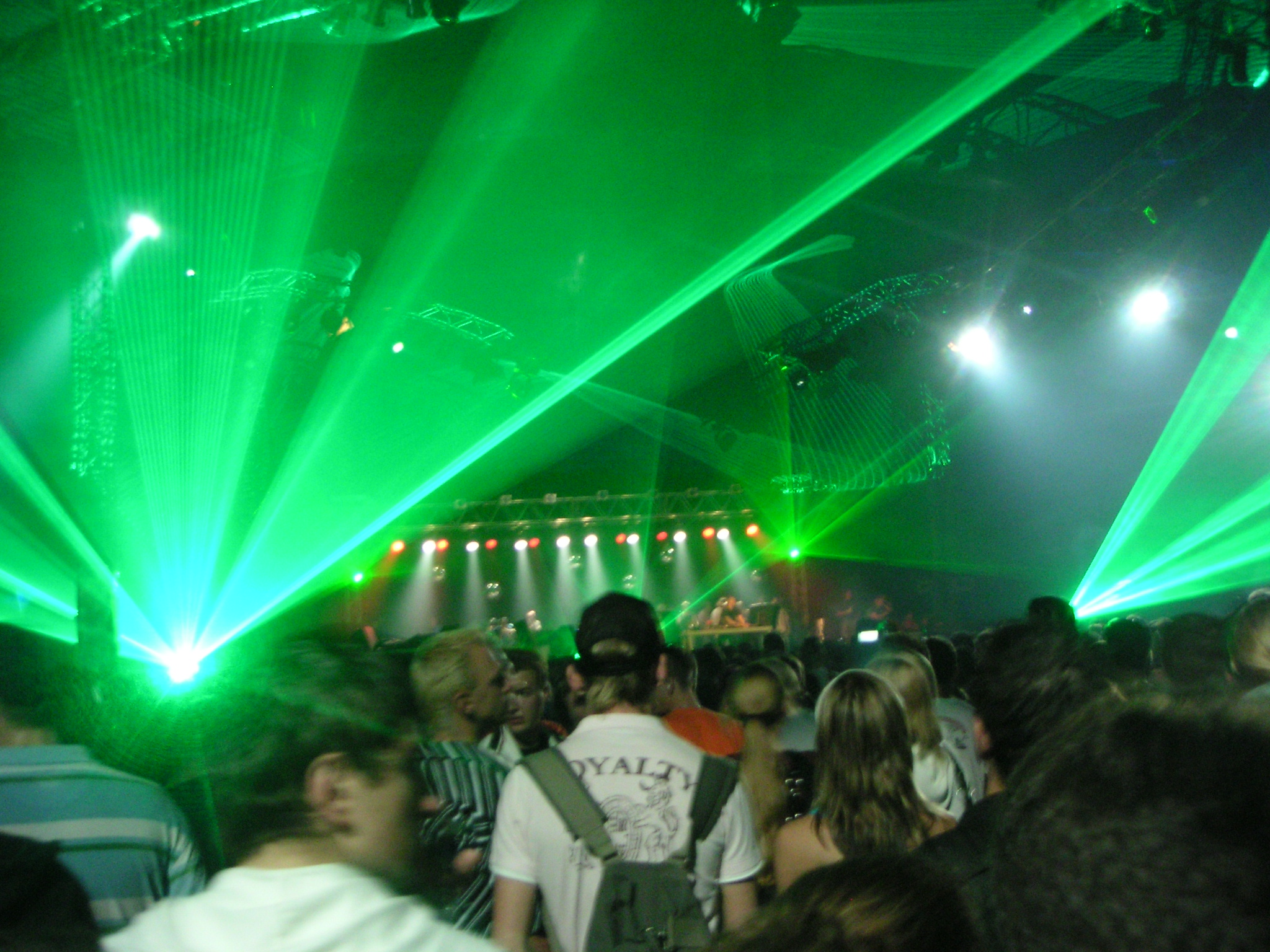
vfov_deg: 37.7
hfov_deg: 49.0
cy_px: 476
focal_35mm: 38
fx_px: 1394
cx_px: 635
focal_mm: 6
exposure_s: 1/6
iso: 200
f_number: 2.8
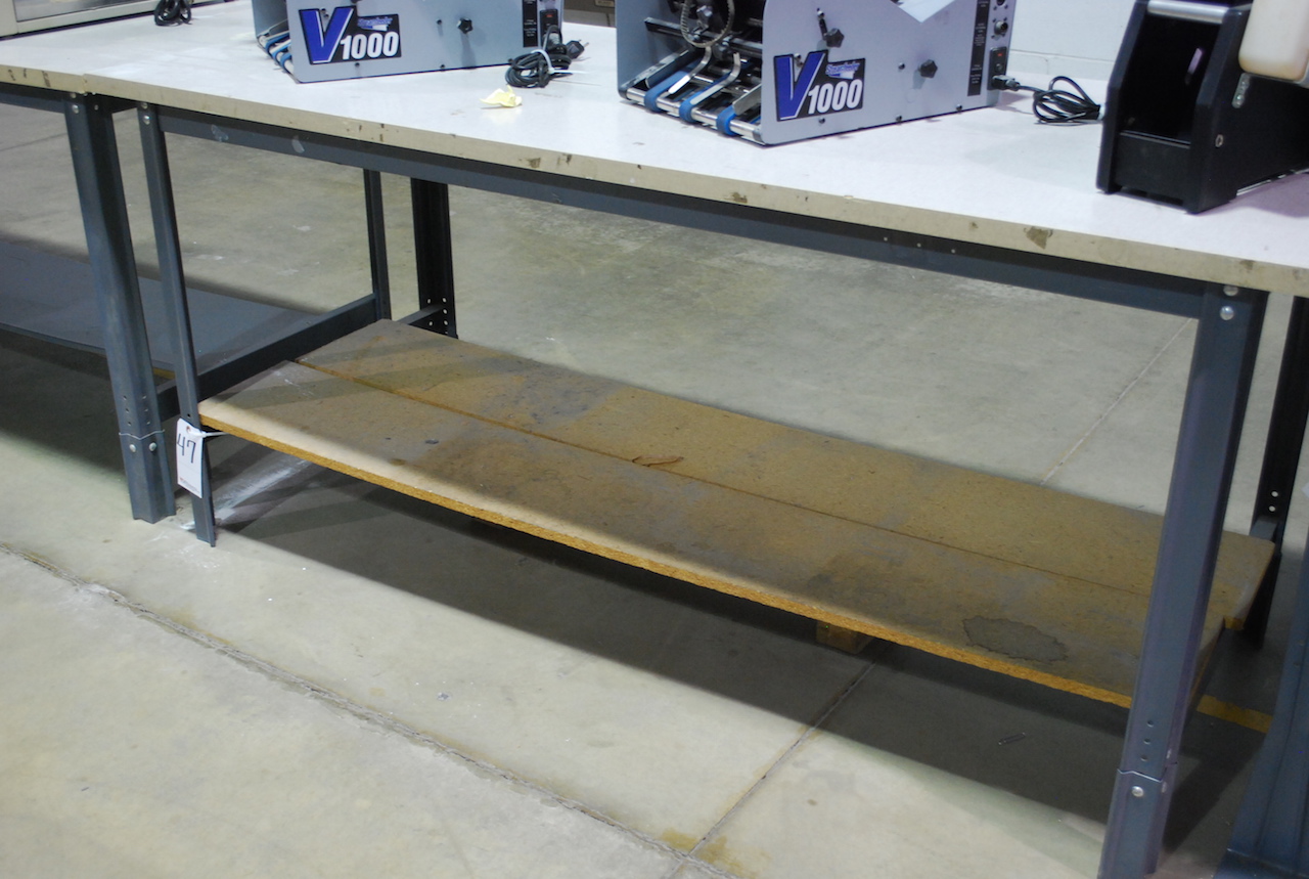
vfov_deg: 34.4
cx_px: 654
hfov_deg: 49.5
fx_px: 1421
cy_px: 440
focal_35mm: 39
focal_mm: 26
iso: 1000
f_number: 4.2
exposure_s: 1/30
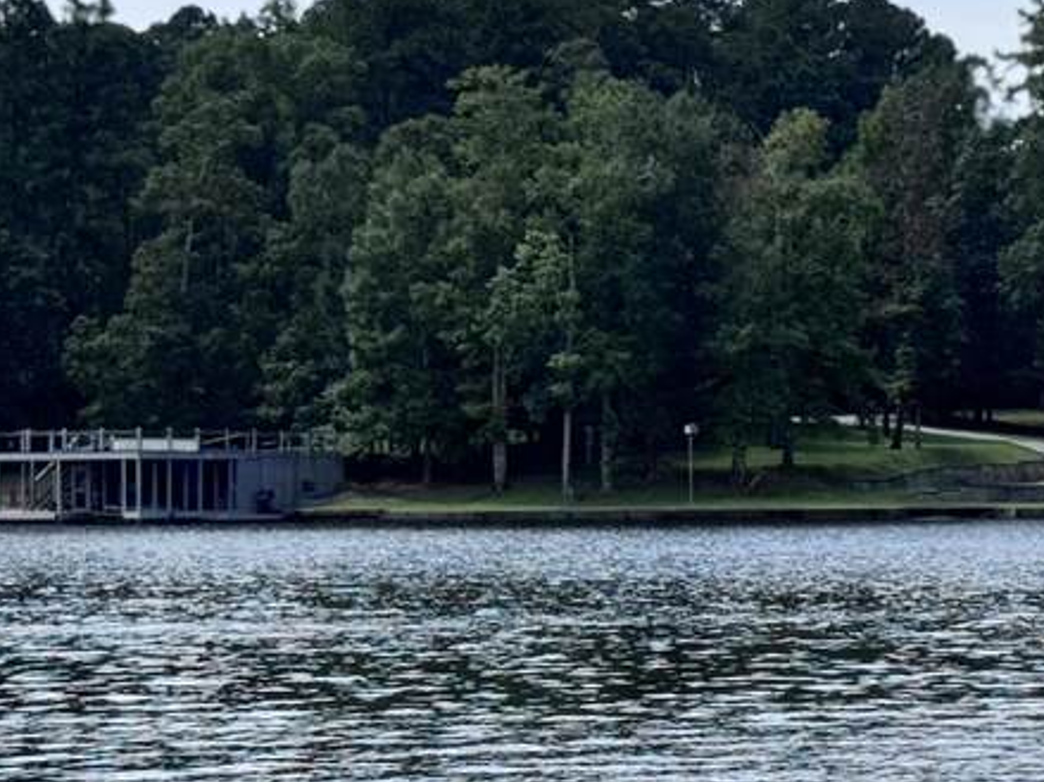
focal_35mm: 140
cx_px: 656
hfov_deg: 14.1
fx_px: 4221
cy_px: 483
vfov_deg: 10.6
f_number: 1.78
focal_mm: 6.76
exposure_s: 1/5376
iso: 64
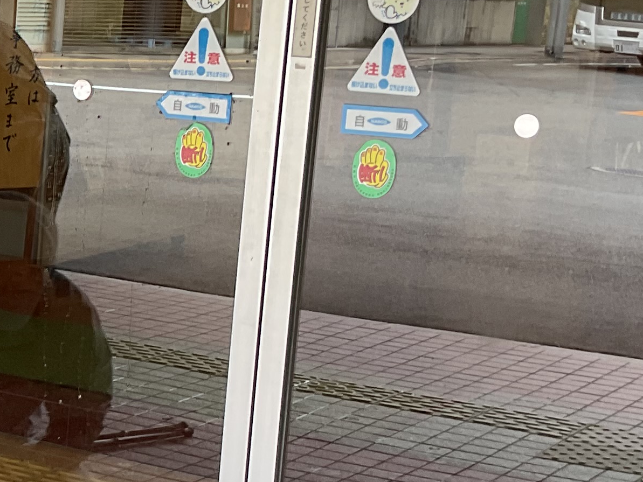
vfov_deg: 15.1
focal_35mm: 98
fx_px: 1821
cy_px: 333
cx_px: -178
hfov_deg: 18.7
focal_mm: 3
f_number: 1.8
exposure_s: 1/60
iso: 32
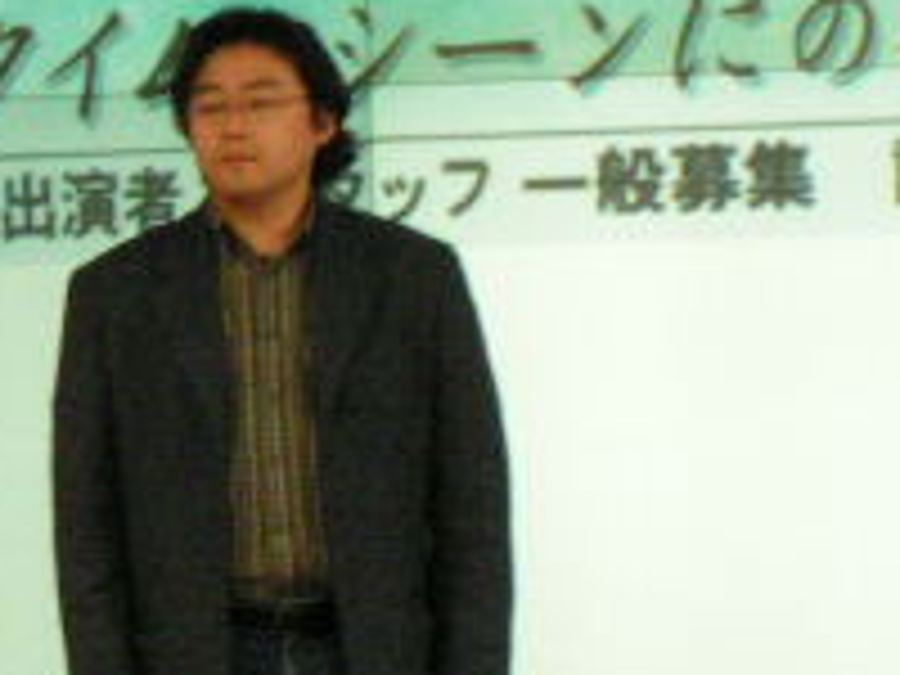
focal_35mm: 304
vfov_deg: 4.9
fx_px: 7904
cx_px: -248
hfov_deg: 6.5
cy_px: 58
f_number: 8
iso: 400
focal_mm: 14.5
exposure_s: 1/13
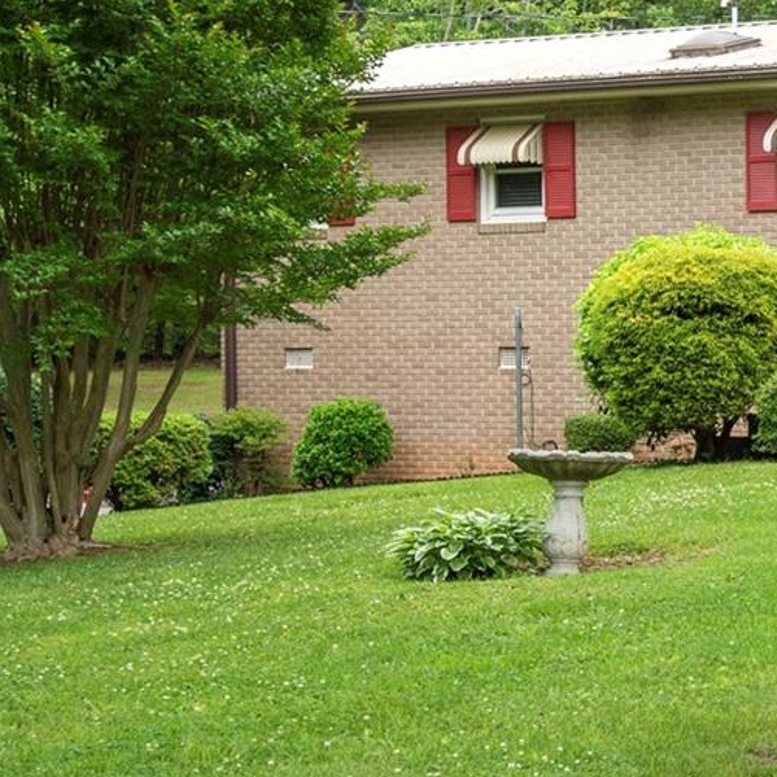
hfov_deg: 15.7
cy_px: 147
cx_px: 1073
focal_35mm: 104
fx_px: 2641
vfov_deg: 16.6
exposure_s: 1/400
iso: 320
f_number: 7.1
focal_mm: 30
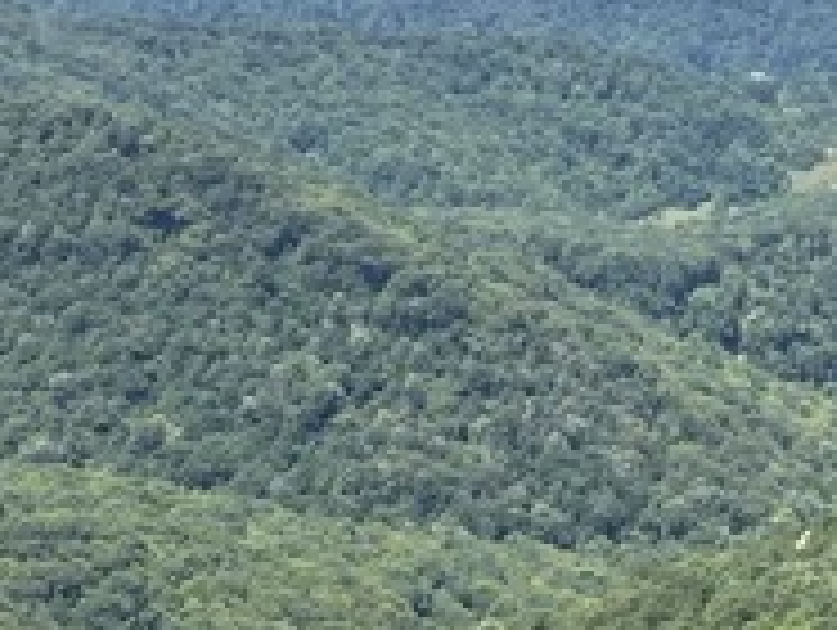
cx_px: 1062
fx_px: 3462
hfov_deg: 13.3
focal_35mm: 143
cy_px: -40
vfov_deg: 10.3
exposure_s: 1/2899
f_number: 1.6
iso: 50
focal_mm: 5.1
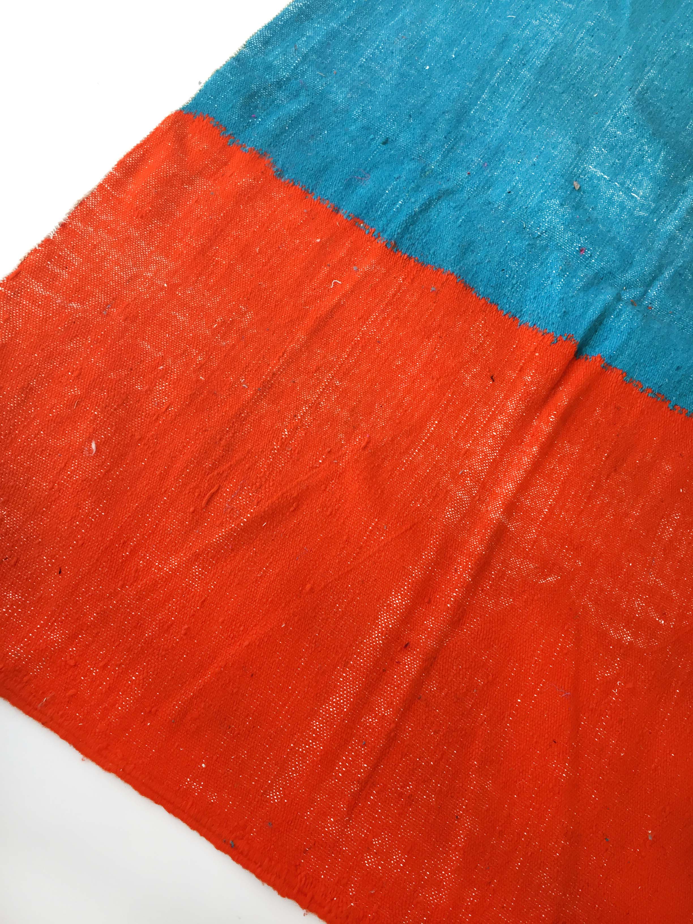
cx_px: 346
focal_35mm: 29
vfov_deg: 61.7
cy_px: 462
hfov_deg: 48.2
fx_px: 774
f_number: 2.2
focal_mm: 4.15
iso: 32
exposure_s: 1/33
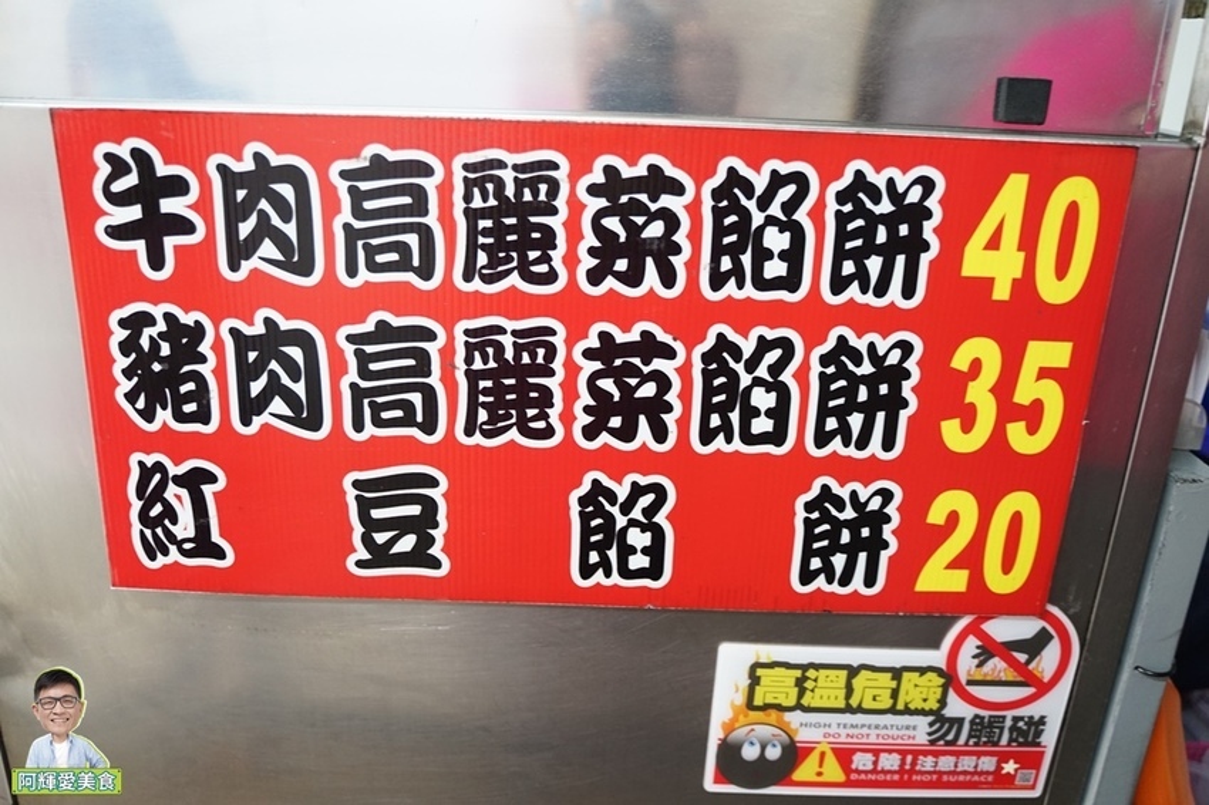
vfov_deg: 43.6
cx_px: 604
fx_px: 1007
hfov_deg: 61.9
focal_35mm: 30
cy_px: 402
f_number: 2.8
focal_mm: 30
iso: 2000
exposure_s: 1/60
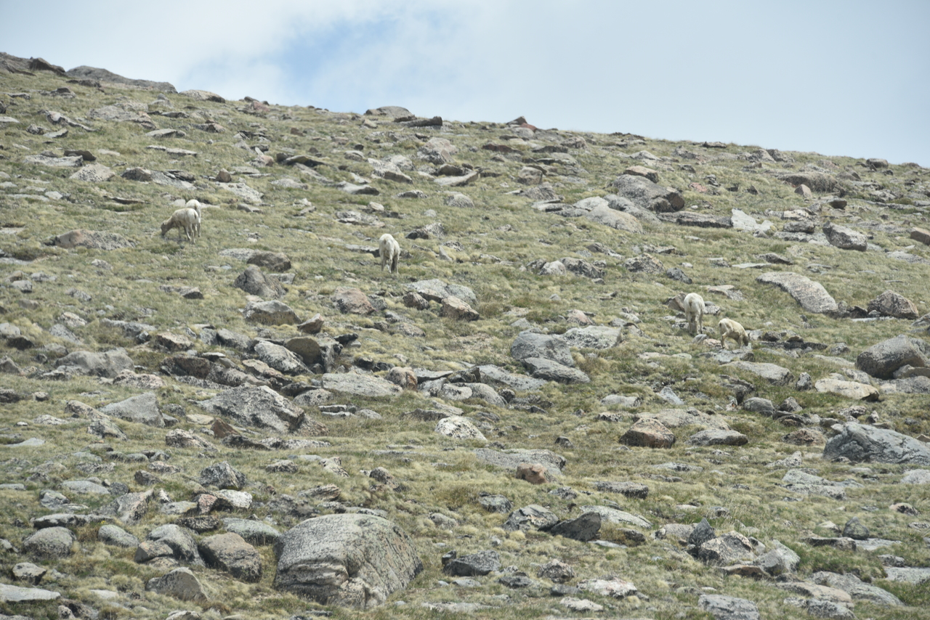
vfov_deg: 7.2
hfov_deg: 10.8
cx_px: 465
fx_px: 4909
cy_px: 310
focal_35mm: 190
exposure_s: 1/400
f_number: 9
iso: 100
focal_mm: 190
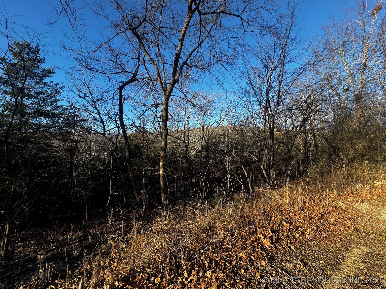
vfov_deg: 85.7
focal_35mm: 14
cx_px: 193
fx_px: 156
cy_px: 144
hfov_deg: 102.1
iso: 40
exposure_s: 1/537
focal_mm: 2.22
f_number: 2.2
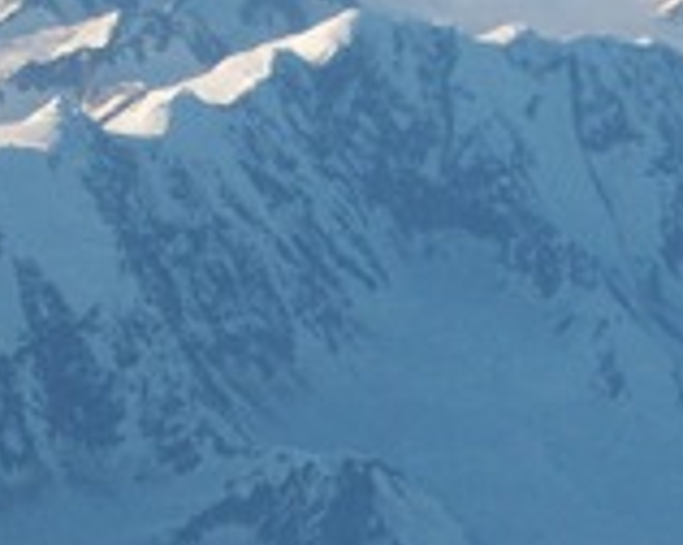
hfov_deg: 5.1
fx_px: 7672
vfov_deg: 4.1
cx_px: 705
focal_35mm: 380
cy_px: 649
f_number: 5.2
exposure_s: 1/250
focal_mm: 17.1
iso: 80
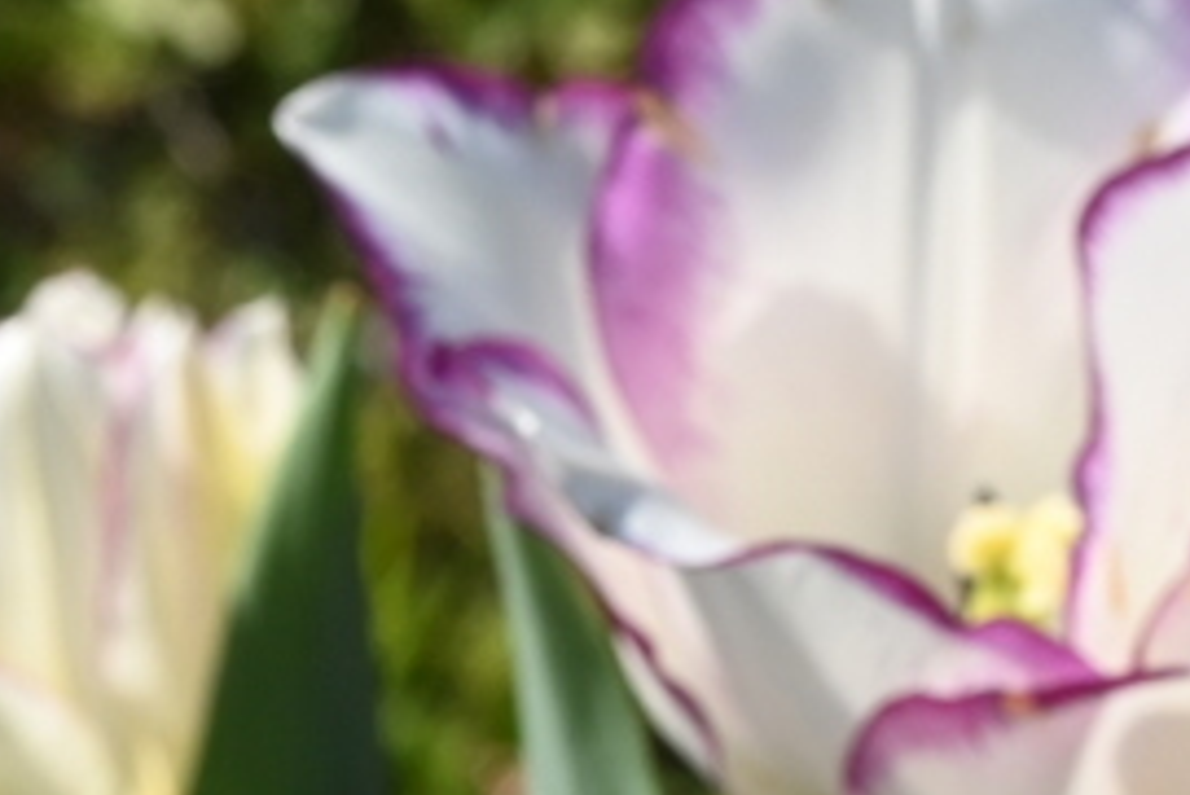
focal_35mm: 277
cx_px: -935
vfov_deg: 4.8
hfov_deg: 7.2
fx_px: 9161
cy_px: 1937
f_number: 13
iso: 640
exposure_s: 1/640
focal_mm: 50
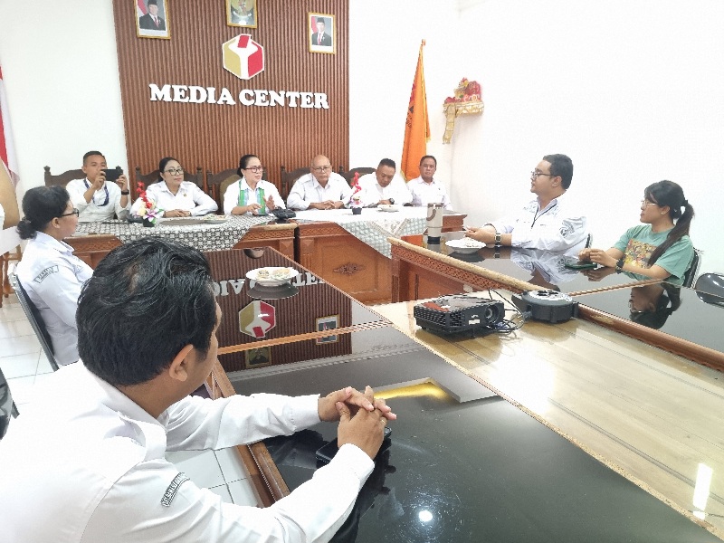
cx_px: 362
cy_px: 272
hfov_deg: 67.3
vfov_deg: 53.1
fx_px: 544
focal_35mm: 26
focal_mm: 5.4
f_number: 1.8
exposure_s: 1/25
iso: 640
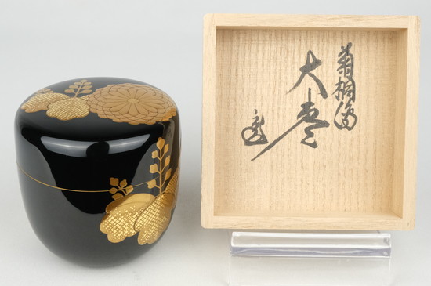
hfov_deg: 48.5
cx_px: 216
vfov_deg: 33.3
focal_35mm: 40
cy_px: 143
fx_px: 478
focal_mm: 26.4
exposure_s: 1/34
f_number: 11
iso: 1600
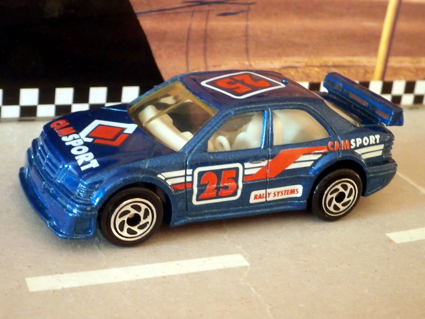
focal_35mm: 47
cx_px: 212
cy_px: 160
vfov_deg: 30.9
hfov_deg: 40.4
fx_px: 577
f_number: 3.4
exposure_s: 1/40
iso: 320
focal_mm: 8.3
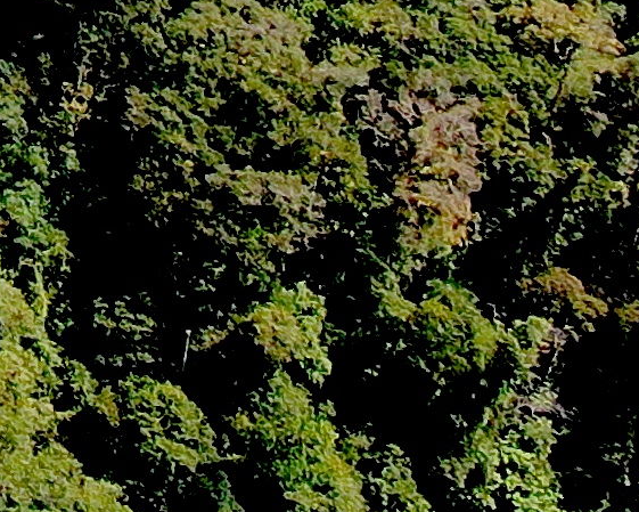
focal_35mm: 167
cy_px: -731
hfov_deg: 9.5
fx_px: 3159
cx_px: -1168
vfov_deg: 8.4
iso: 100
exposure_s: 1/800
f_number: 2.8
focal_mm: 4.39
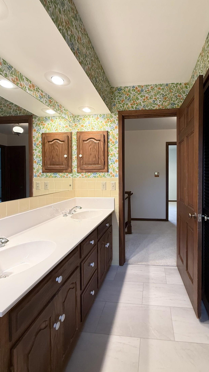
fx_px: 158
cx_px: 135
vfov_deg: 99.3
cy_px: 180
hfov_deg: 65.8
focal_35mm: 16
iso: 200
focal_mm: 2.22
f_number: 2.2
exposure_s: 1/60
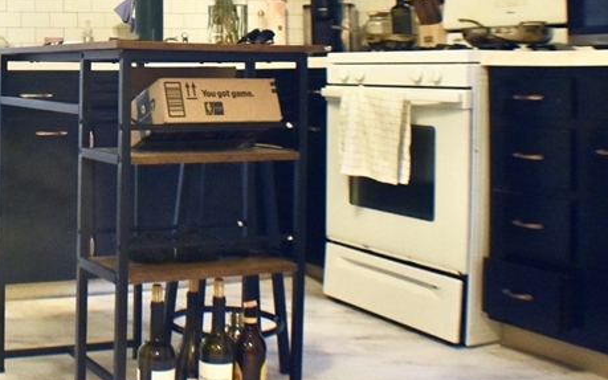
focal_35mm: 75
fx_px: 1243
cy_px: 2
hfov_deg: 26.4
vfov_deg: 17.0
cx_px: 36
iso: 1250
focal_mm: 22
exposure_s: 1/125
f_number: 3.8
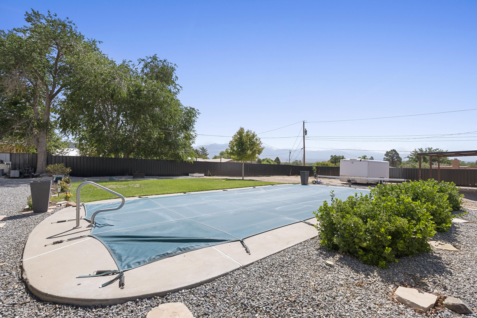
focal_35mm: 16
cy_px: 159
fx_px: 212
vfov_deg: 73.8
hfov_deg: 96.7
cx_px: 238
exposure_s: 1/1000
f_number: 9
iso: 250
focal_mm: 16
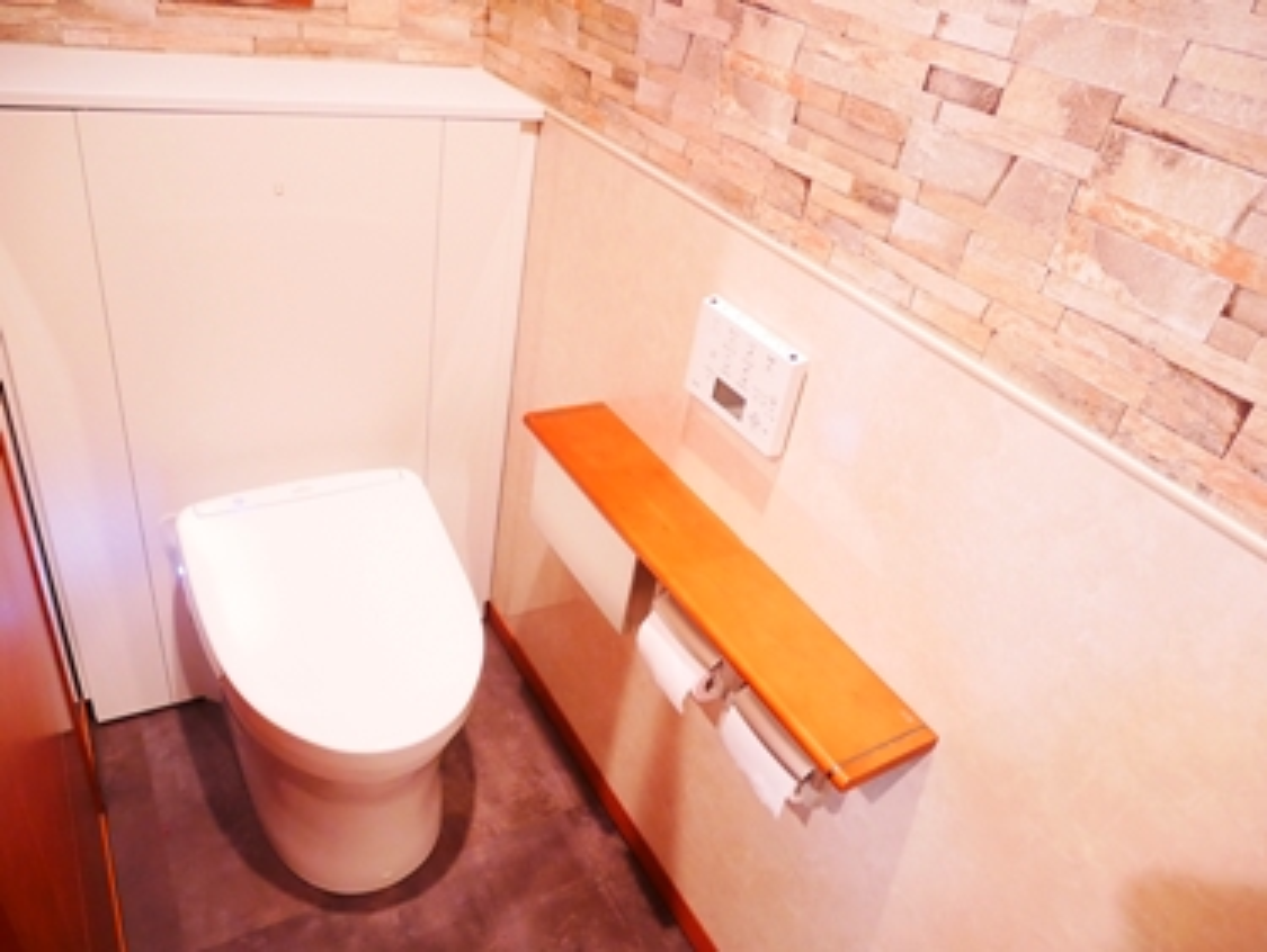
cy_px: 476
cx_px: 634
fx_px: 879
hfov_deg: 71.5
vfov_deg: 56.9
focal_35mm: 24
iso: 3200
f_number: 3.5
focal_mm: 12
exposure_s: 1/30
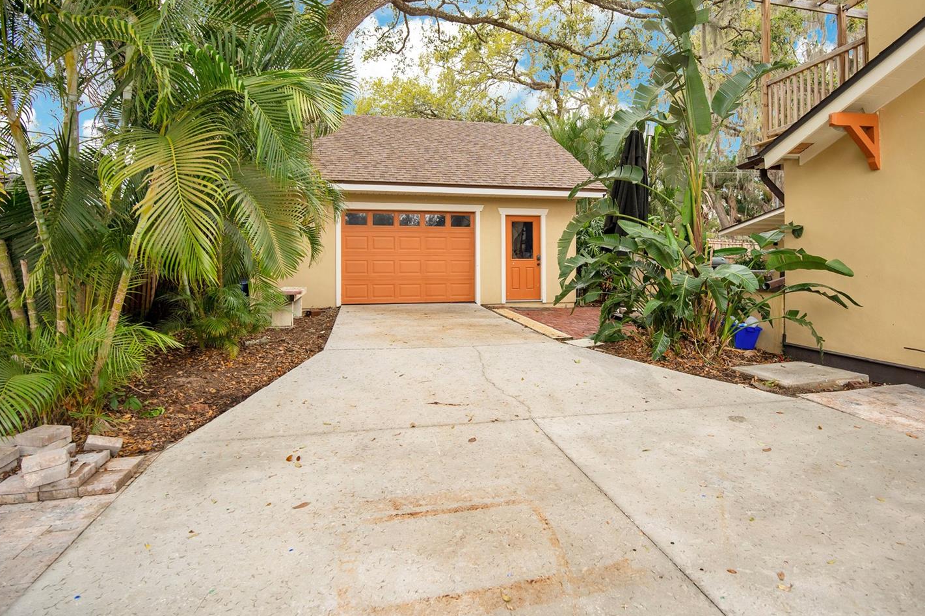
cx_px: 490
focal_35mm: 18
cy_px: 277
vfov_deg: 67.2
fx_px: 462
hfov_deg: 89.9
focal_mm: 16
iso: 640
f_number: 4
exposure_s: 1/160
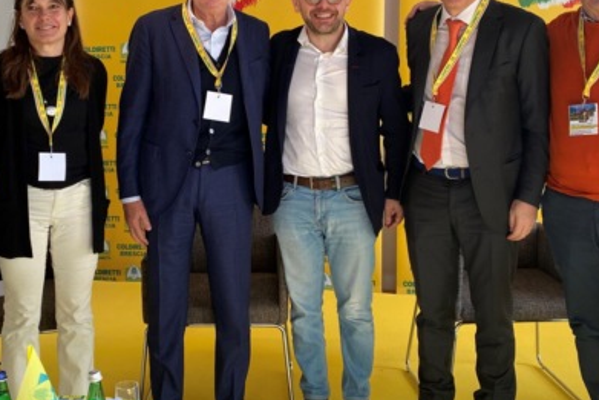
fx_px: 782
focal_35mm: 47
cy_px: 198
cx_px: 218
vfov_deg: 28.7
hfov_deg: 41.5
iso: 64
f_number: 1.8
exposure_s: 1/100
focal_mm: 4.25
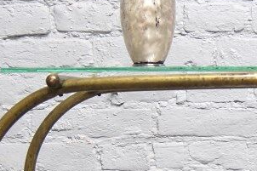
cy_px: 167
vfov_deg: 9.1
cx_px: 258
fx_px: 1063
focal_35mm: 149
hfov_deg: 13.6
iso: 400
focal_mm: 24
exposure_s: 1/40
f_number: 4
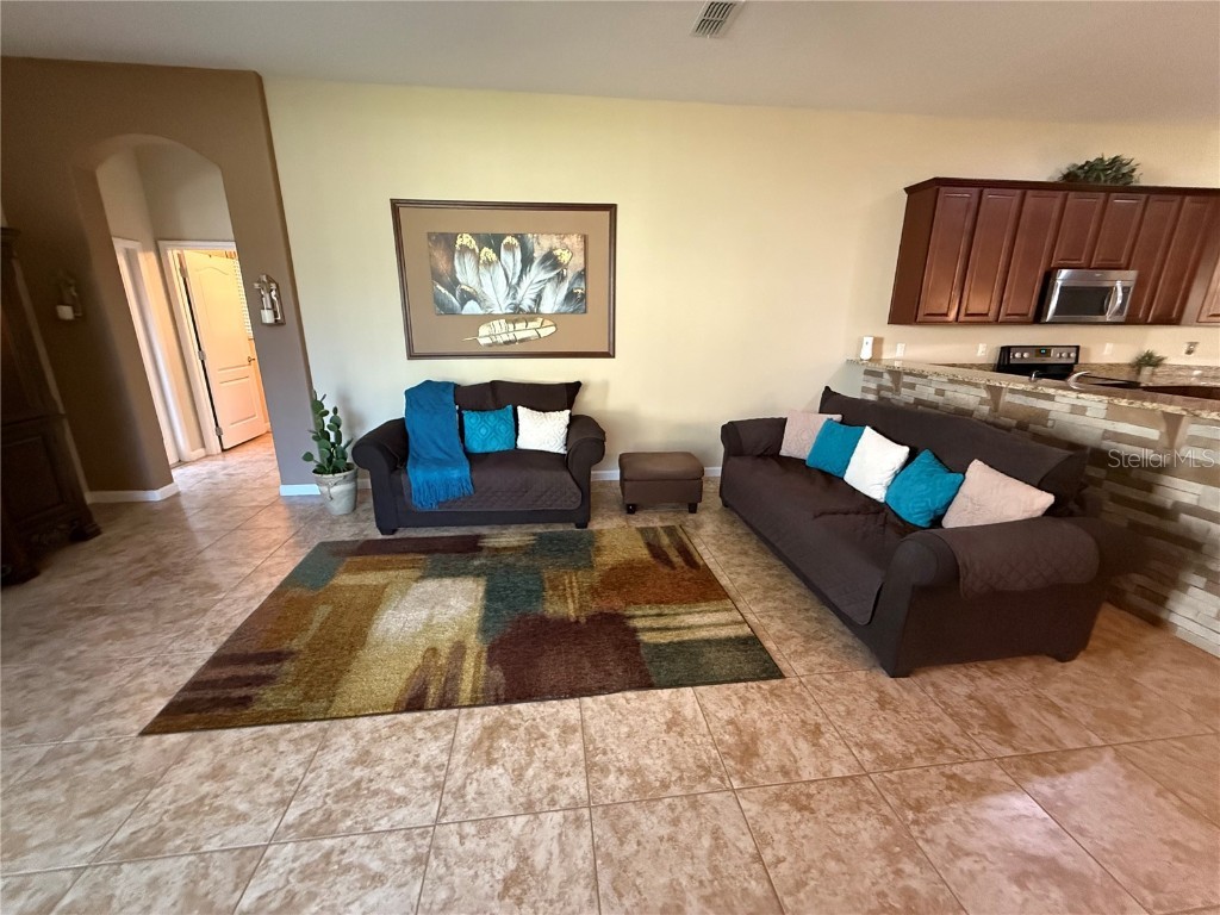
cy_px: 458
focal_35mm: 14
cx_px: 610
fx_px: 493
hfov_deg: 102.1
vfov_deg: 85.7
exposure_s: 1/60
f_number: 2.2
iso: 1000
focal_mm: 2.22
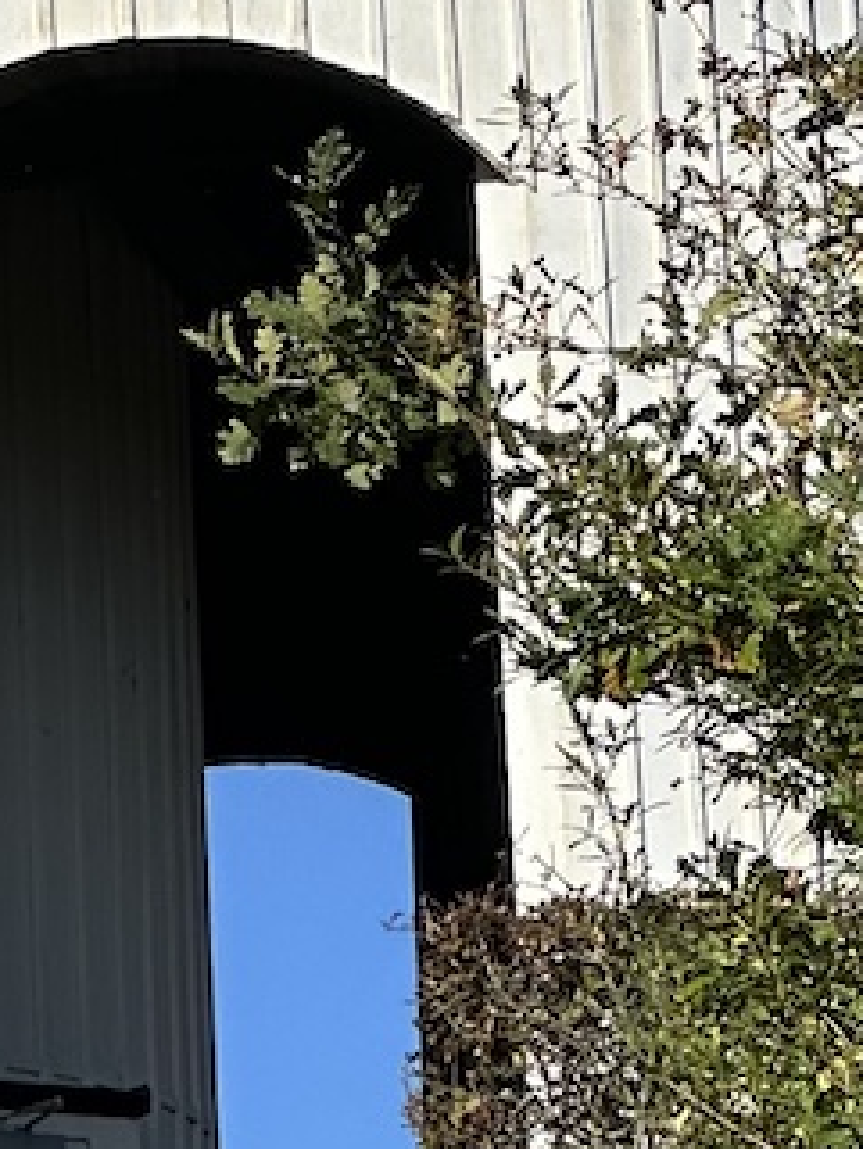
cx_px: -397
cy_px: -179
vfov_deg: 5.1
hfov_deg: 3.9
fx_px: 12756
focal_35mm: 384
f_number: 2.8
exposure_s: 1/1309
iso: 32
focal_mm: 9
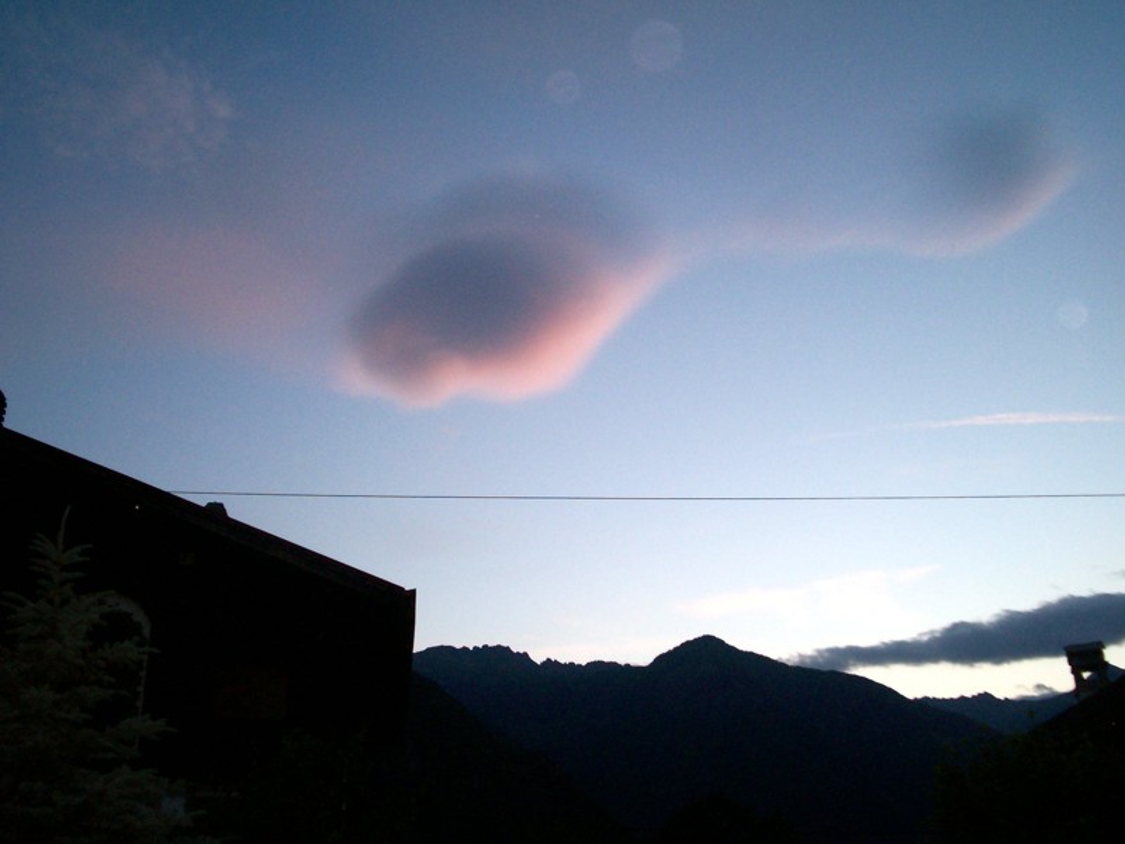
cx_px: 562
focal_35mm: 36
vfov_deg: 39.7
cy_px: 422
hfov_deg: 51.4
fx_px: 1170
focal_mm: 5.9
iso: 140
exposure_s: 1/74.7
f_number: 4.5
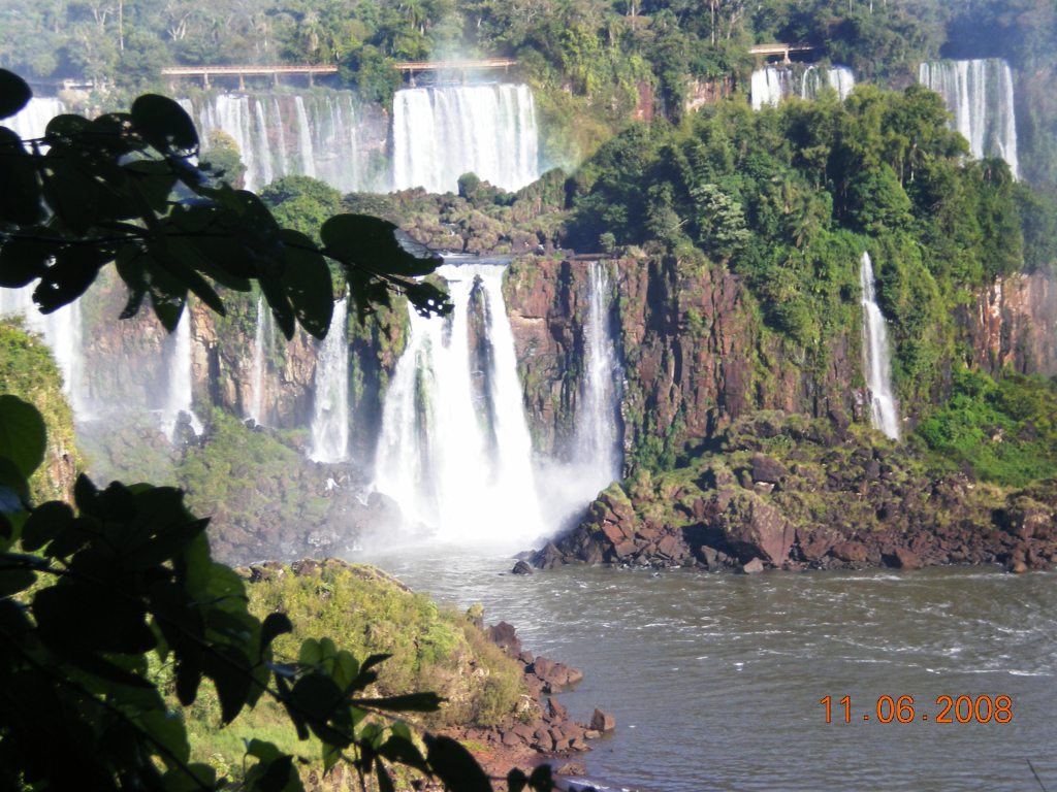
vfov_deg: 13.0
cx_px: 528
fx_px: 3481
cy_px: 396
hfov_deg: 17.3
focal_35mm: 114
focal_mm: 18.9
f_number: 5.9
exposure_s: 1/124
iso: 66
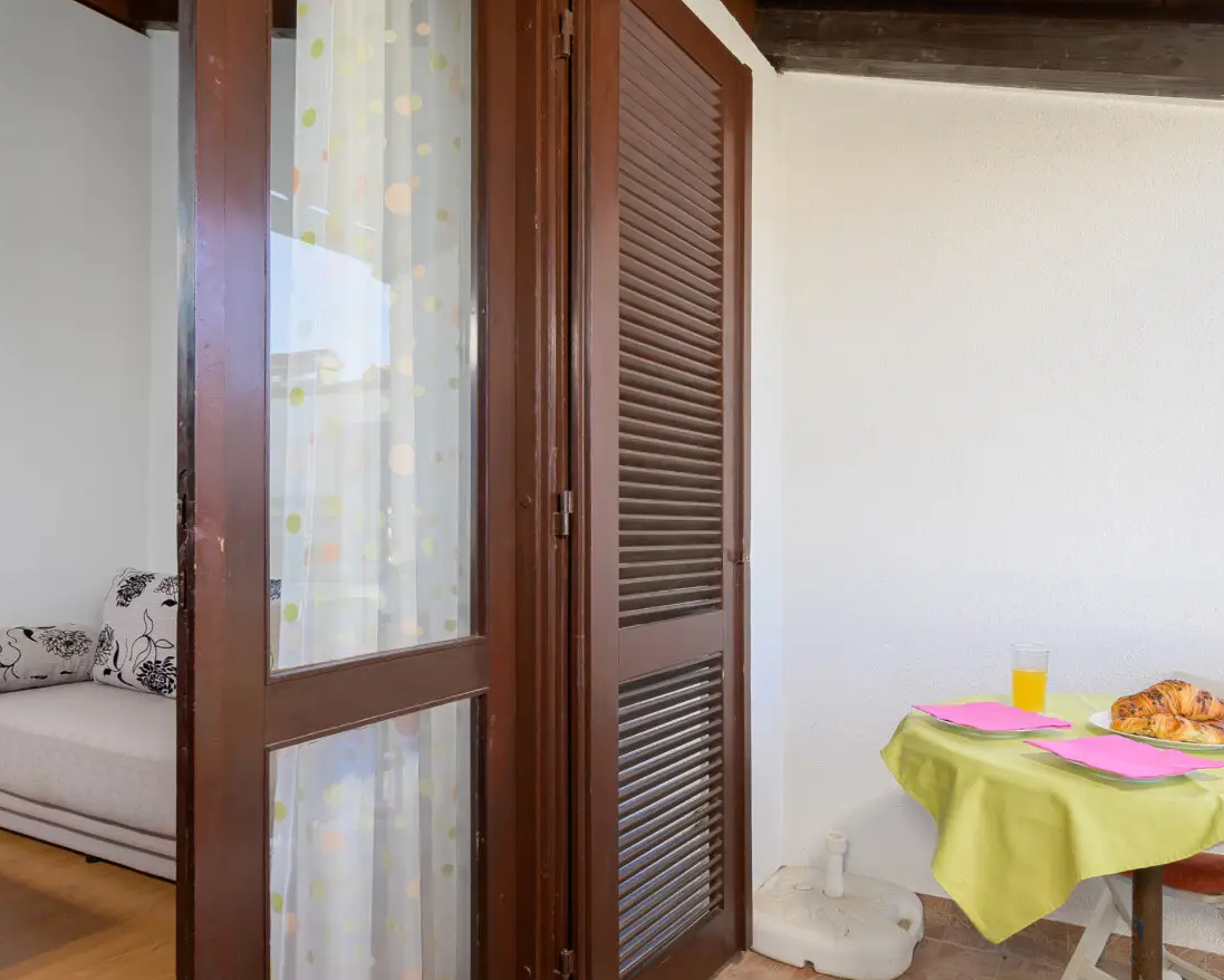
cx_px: 611
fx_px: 833
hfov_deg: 72.6
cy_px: 465
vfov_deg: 60.9
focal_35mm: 23
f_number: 7.1
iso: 200
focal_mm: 14
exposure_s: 1/100
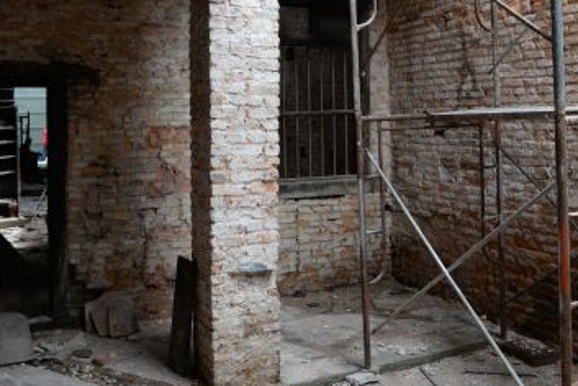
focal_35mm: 43
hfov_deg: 45.4
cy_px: 105
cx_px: 280
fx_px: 691
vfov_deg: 30.8
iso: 1000
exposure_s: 1/500
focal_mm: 19
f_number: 5
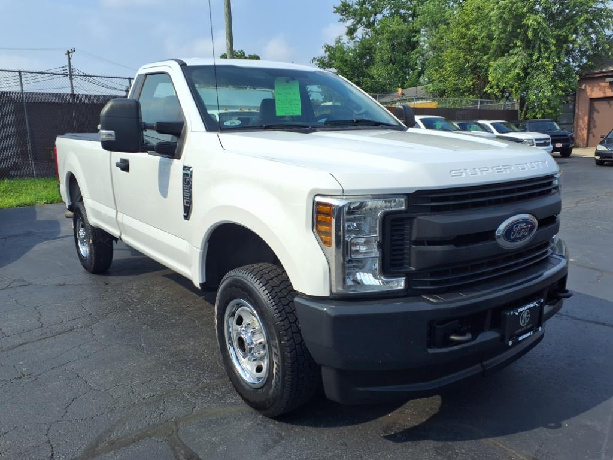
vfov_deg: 51.4
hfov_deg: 65.3
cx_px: 306
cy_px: 230
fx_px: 478
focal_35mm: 27
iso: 40
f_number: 1.9
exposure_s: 1/2500
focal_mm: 3.58
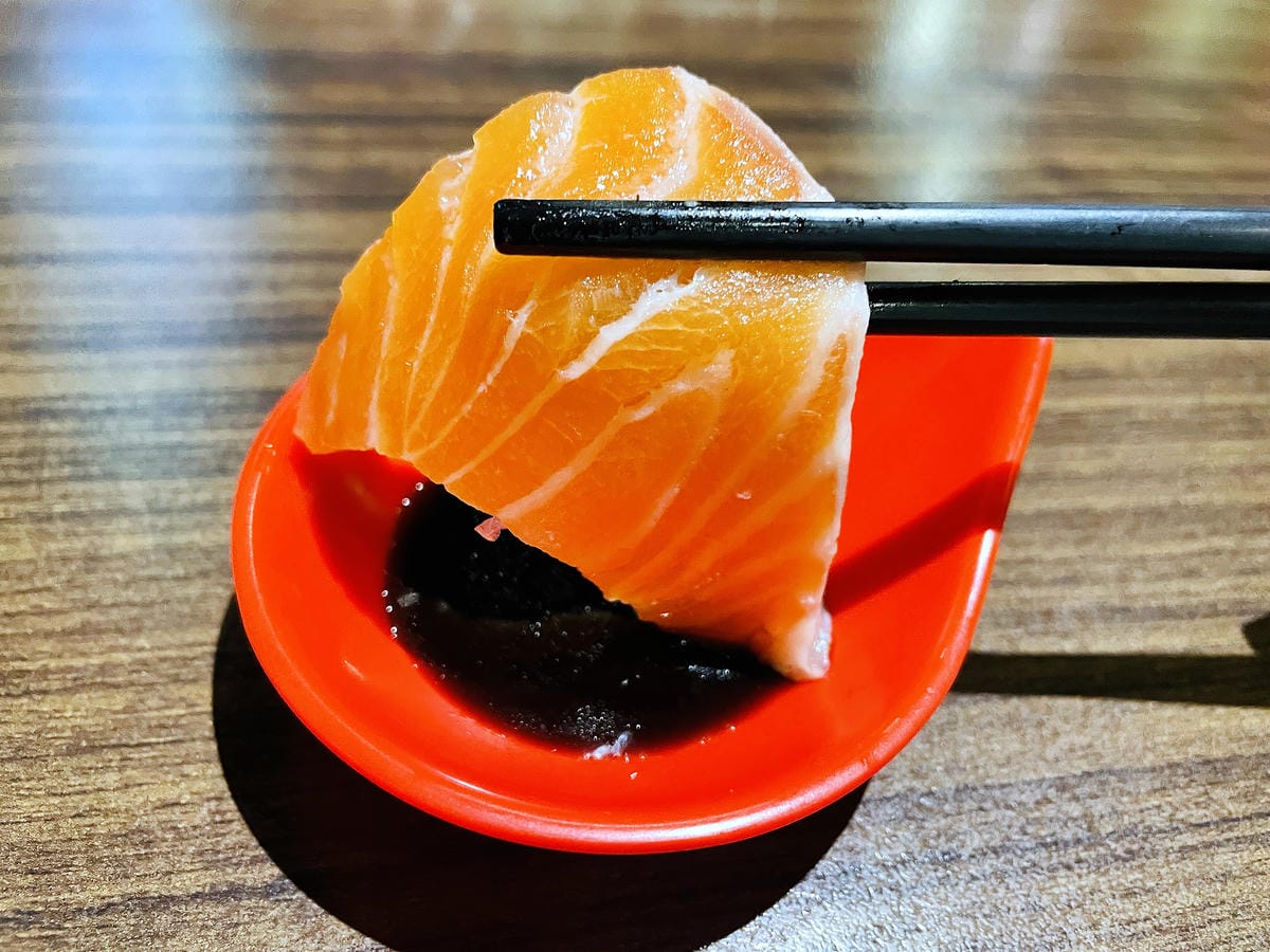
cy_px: 476
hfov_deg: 67.3
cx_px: 635
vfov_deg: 53.1
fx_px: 954
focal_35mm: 26
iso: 640
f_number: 1.6
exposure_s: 1/40
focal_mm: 4.2
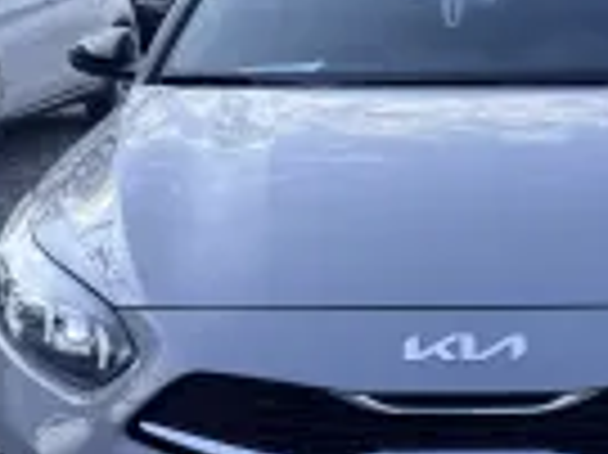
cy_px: 202
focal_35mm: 64
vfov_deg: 22.9
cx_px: 455
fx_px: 1123
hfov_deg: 29.8
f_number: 1.78
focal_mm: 6.76
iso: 80
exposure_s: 1/2611
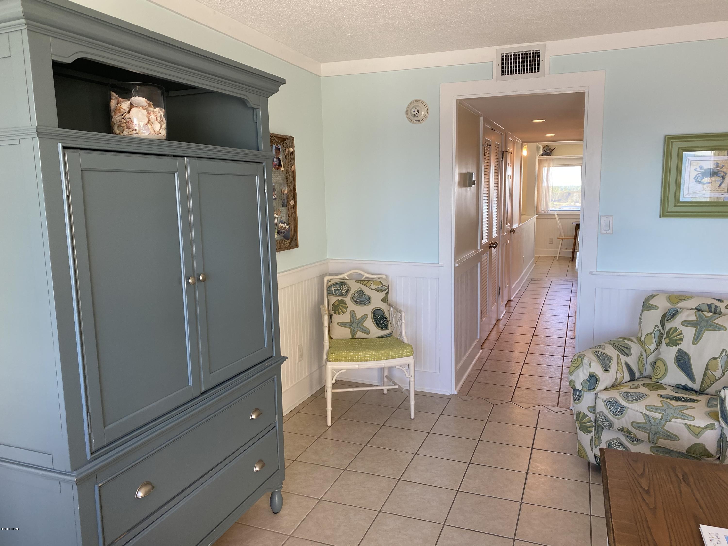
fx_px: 547
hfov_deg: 67.3
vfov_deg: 53.1
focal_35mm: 26
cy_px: 273
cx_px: 364
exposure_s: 1/60
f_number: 1.8
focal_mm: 4.25
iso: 80
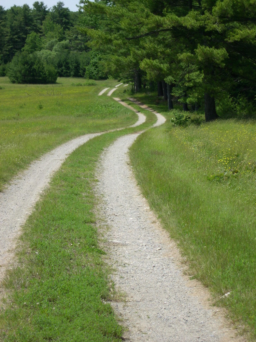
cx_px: 128
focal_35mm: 114
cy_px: 171
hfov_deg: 13.0
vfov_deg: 17.3
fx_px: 1124
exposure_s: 1/515
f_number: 4.9
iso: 100
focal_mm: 24
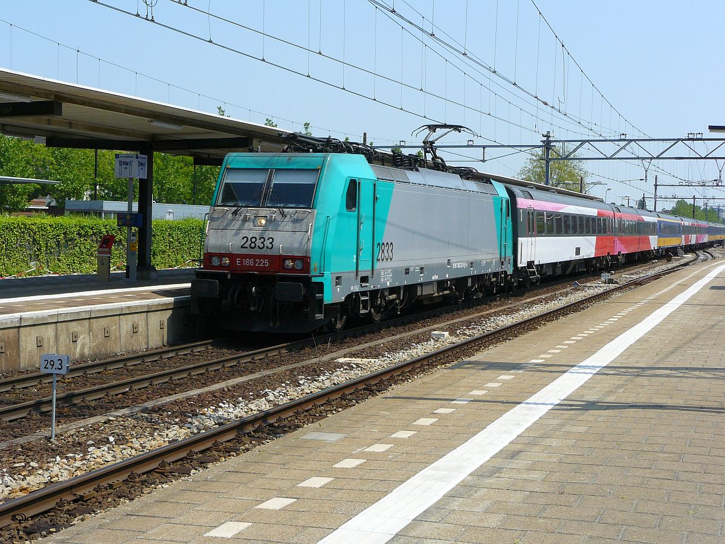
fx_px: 1173
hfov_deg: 34.3
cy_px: 272
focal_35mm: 56
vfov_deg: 26.1
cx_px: 362
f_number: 5.6
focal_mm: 9.3
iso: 100
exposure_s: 1/400
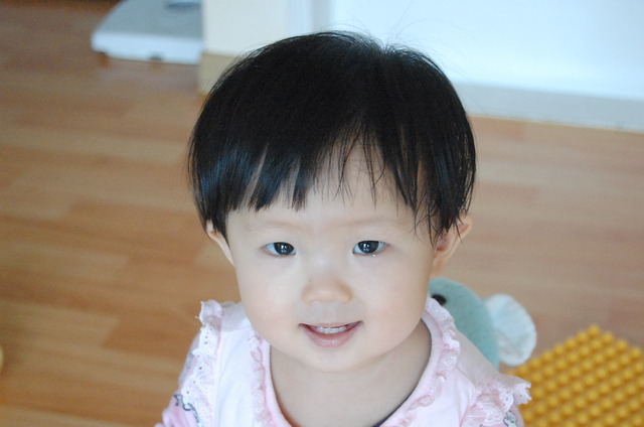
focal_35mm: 78
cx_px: 322
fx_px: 1393
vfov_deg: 17.4
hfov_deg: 26.0
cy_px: 214
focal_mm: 52
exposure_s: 1/40
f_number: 5.6
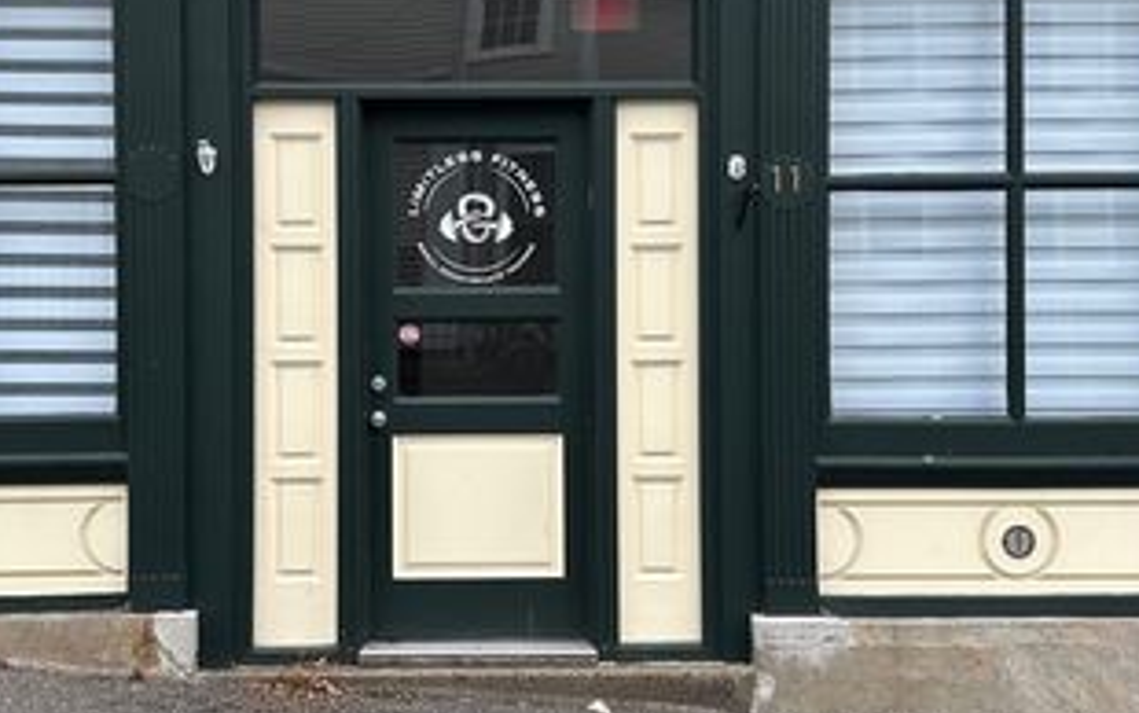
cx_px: 518
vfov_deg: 31.2
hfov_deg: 48.1
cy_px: 311
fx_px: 1273
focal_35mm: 41
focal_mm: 6.86
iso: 64
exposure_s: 1/185
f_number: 1.78
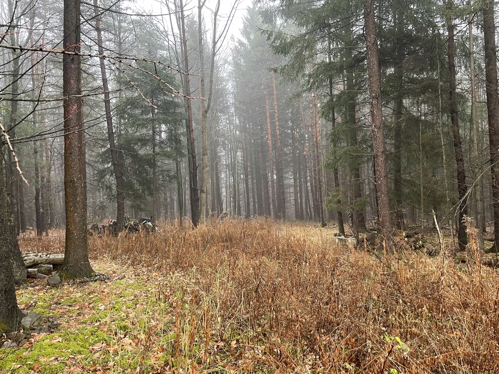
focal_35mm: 26
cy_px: 187
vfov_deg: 53.1
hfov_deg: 67.3
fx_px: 375
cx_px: 250
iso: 125
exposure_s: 1/60
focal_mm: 4.2
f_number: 1.6
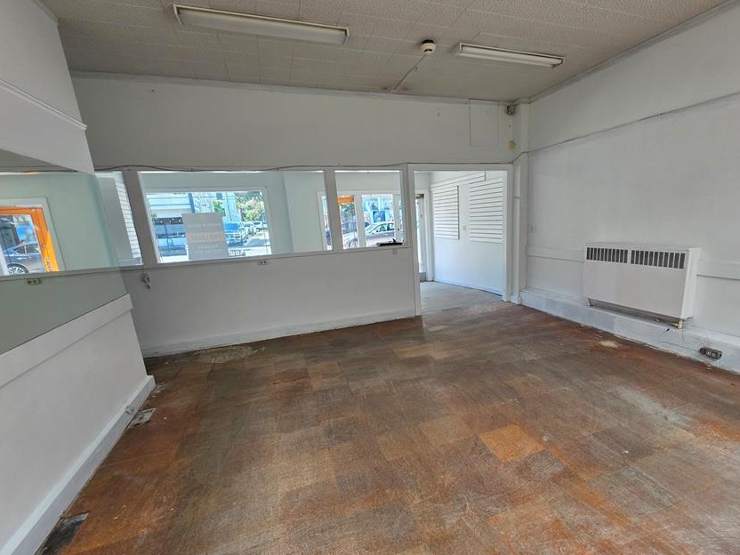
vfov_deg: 77.7
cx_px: 422
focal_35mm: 16
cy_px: 315
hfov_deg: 93.9
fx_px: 342
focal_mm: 2.2
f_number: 1.9
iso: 64
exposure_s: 1/120
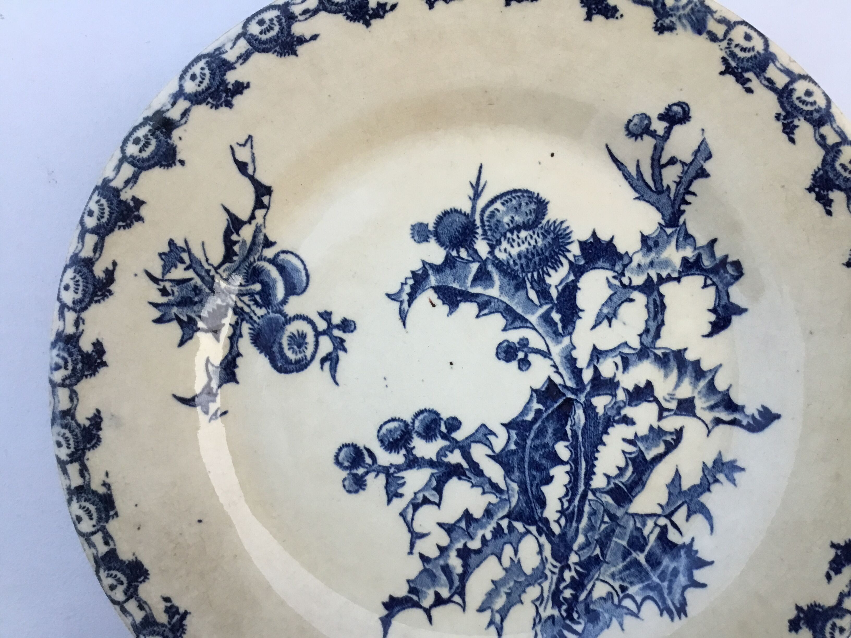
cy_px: 319
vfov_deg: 45.4
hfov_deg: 58.4
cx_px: 426
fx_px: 762
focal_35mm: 31
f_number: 2.4
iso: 50
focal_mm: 3.3
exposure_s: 1/33
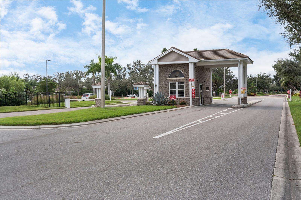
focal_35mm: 35
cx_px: 150
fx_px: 292
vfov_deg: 37.8
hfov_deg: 54.5
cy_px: 100
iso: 400
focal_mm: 35
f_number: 8
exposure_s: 1/4000
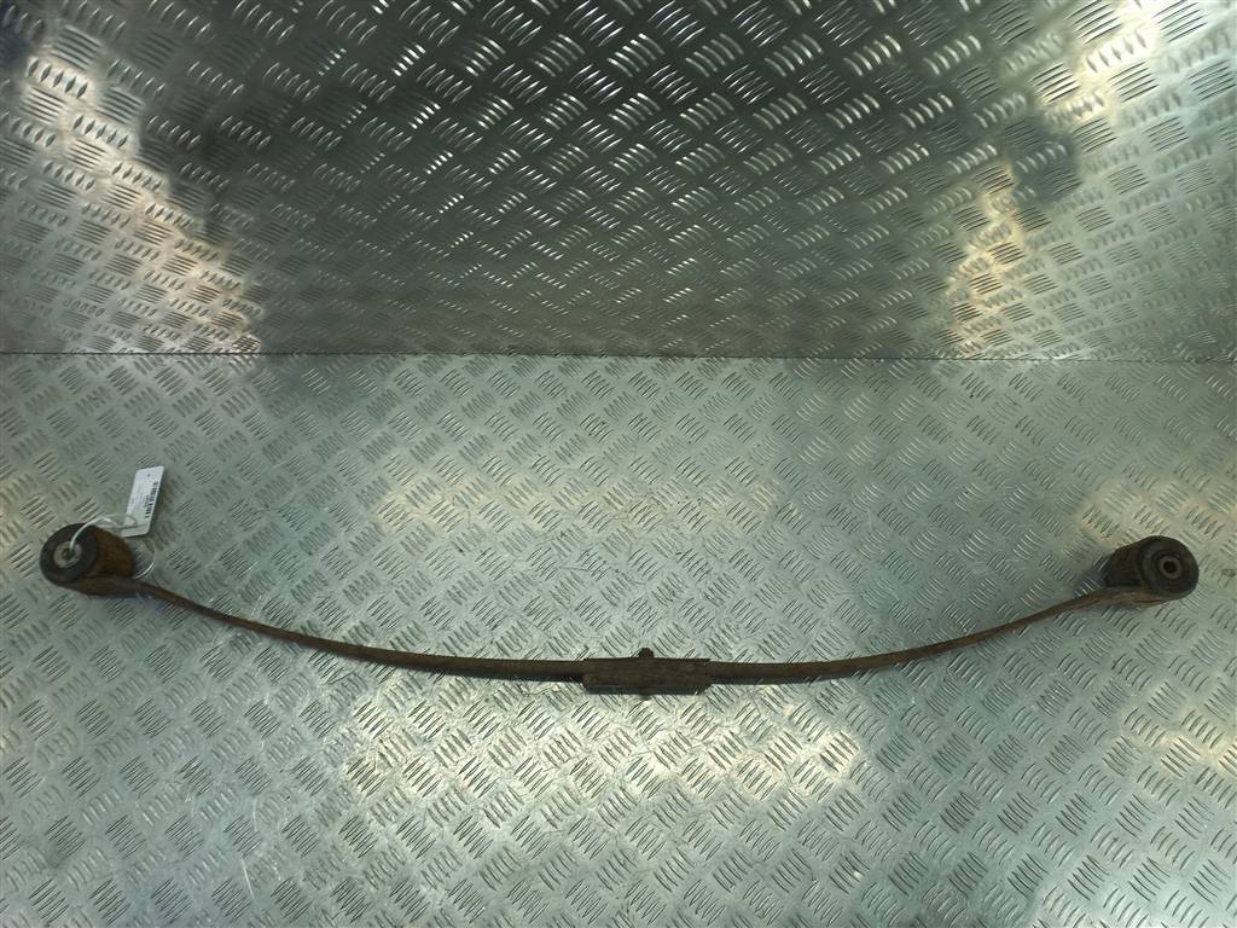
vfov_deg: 54.9
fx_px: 893
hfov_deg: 69.4
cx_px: 618
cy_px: 464
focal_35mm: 25
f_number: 1.8
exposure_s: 1/50
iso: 40
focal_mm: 4.6
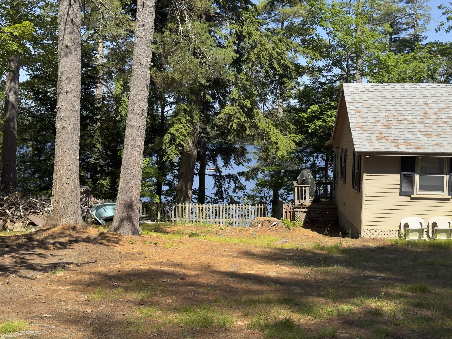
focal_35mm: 48
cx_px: 226
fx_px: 627
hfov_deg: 39.7
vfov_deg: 30.3
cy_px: 170
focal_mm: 6.76
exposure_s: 1/3378
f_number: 1.78
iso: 100
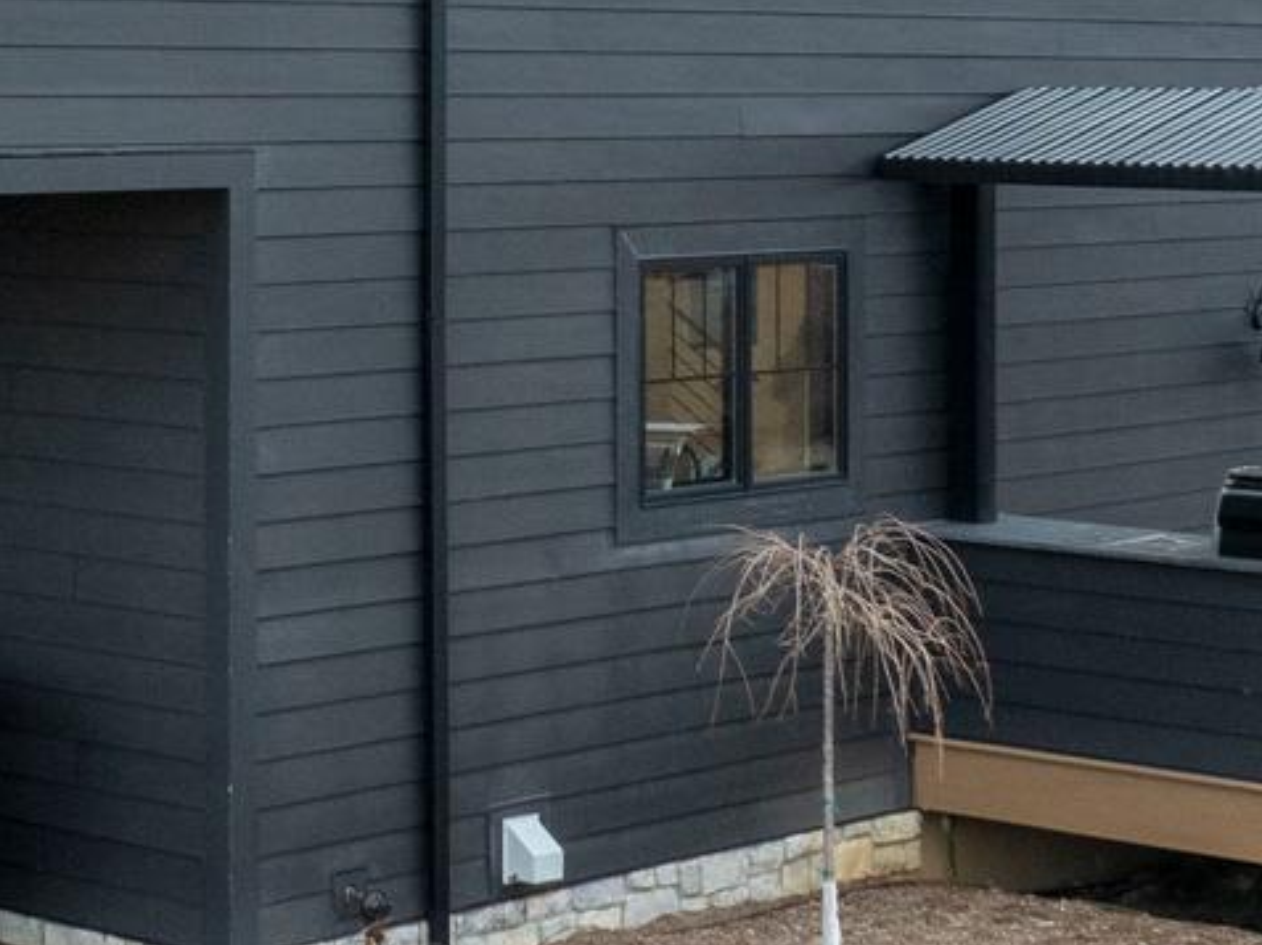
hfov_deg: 18.8
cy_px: 17
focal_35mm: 103
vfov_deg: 14.1
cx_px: 164
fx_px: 3752
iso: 200
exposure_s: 1/60
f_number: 7.1
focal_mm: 12.29
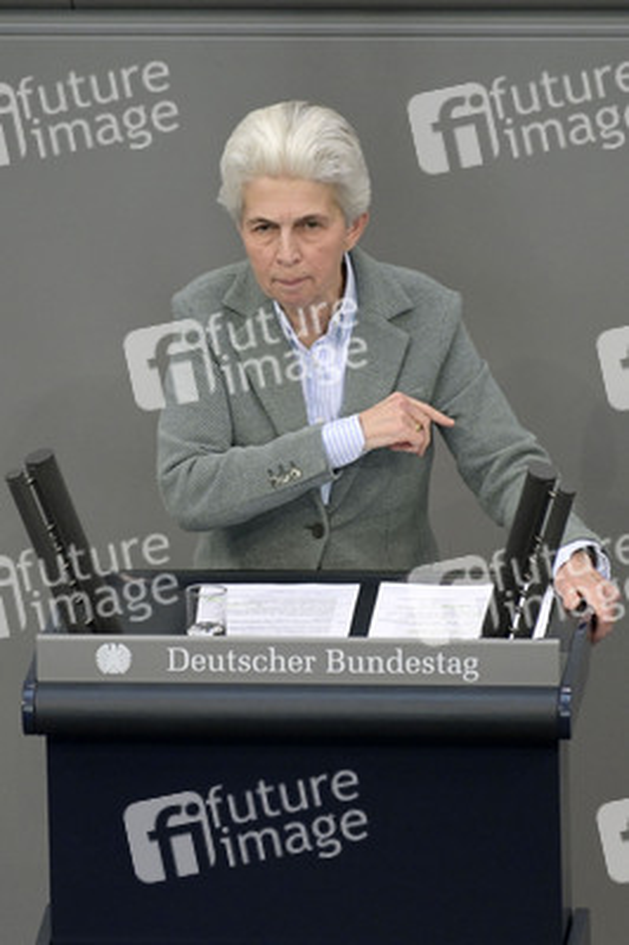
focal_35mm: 500
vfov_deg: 4.1
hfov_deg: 2.7
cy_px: 472
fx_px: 13126
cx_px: 314
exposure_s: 1/400
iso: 5000
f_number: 5.6
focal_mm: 500
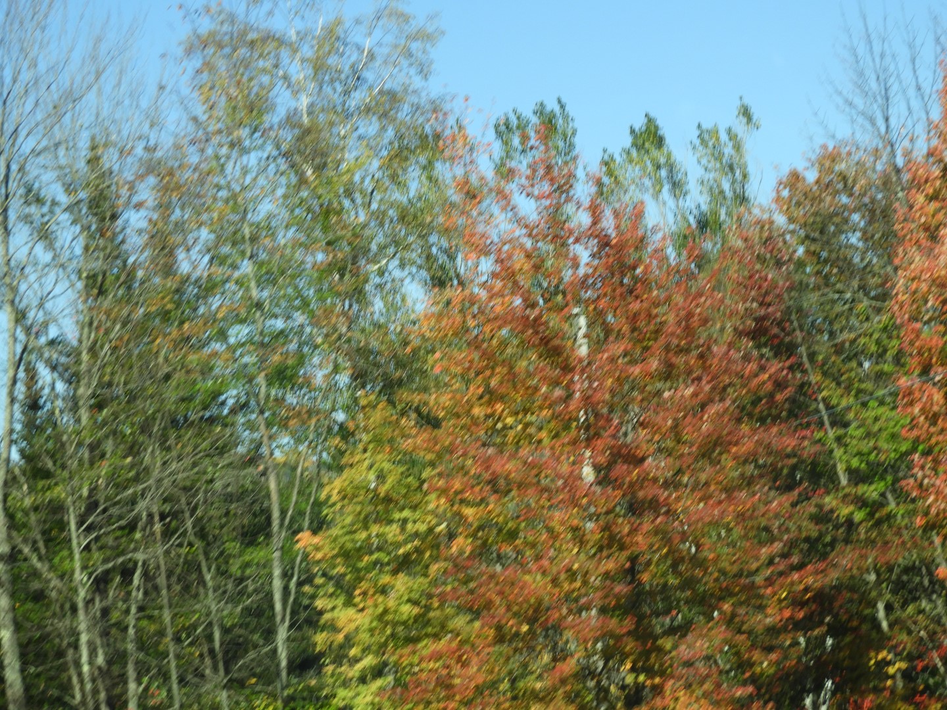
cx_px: 474
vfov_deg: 11.9
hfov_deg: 15.8
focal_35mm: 125
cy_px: 355
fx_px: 3420
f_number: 5
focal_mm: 22.4
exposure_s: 1/400
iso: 100
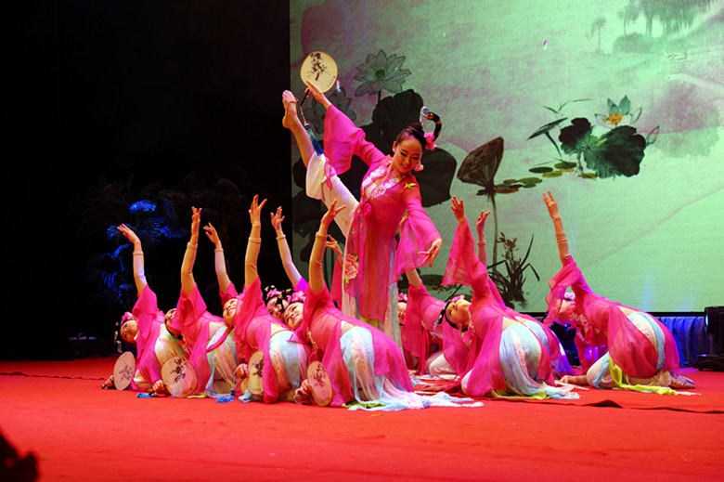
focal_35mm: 75
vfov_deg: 18.2
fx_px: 1507
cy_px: 241
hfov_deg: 27.0
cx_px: 362
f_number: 4
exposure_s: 1/80
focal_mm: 50
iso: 250
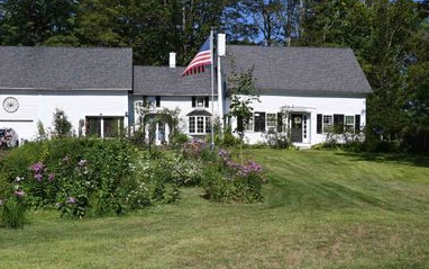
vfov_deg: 29.2
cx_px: 176
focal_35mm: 44
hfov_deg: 45.1
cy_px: 158
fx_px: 515
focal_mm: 22
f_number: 8
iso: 100
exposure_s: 1/400
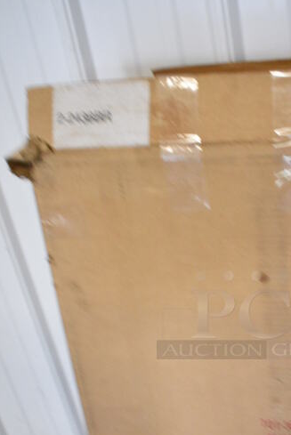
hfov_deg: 23.7
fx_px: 678
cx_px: 256
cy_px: 313
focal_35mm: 56
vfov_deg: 35.0
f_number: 3.5
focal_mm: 20
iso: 2000
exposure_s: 1/125
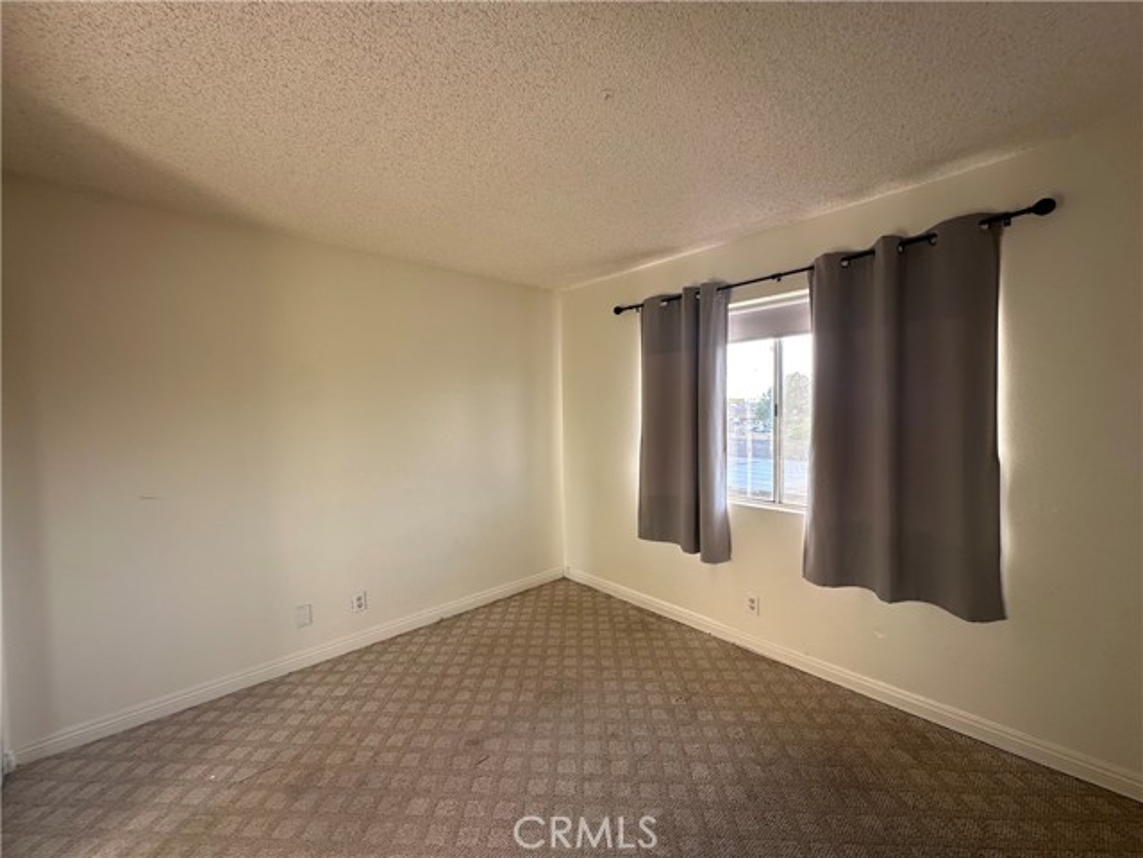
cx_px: 572
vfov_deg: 85.7
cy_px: 429
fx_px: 462
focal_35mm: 14
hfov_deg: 102.1
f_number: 2.2
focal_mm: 2.22
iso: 50
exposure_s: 1/99
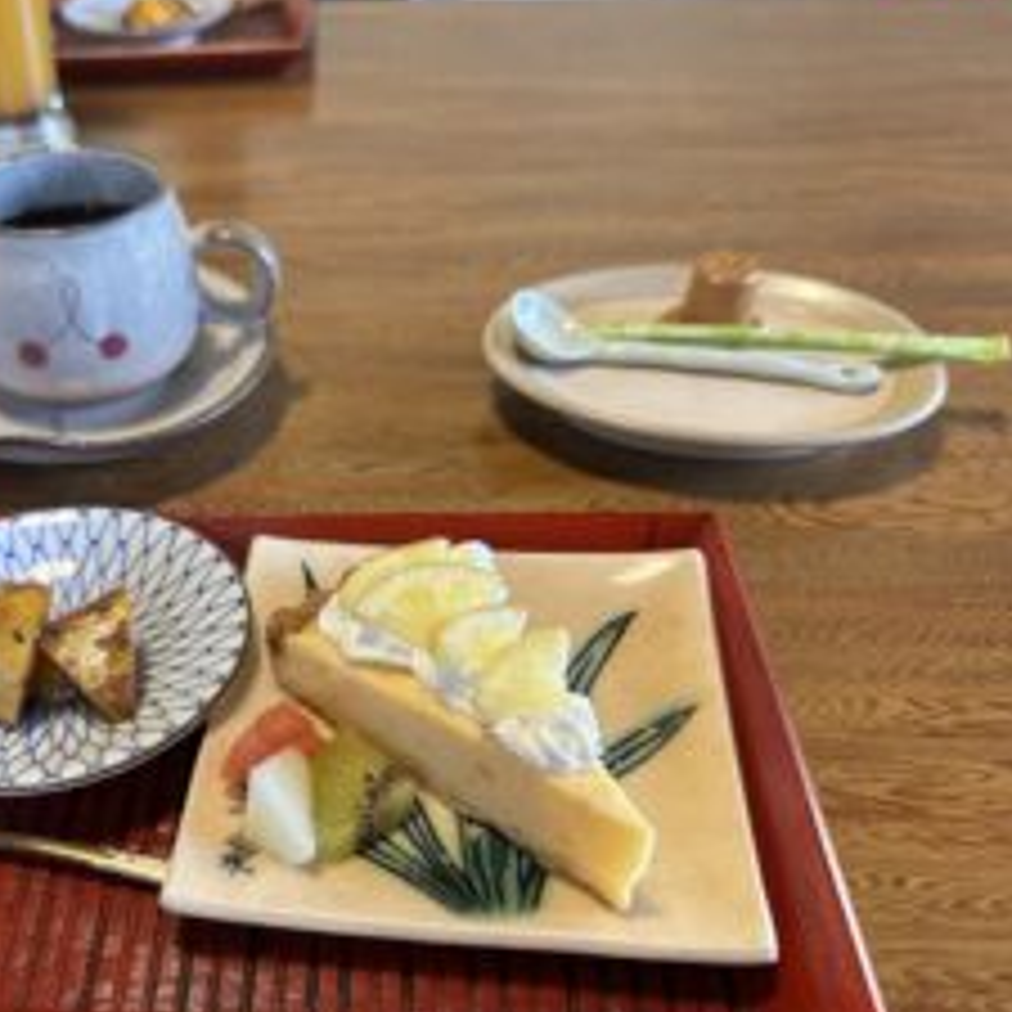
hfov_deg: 47.5
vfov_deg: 48.3
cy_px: 571
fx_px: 1125
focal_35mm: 34
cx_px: 319
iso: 320
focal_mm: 6.86
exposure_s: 1/60
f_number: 1.78
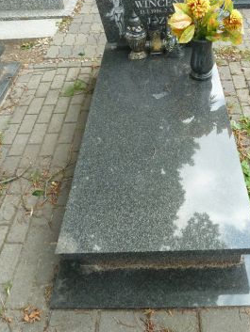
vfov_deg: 53.3
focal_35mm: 34
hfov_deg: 41.6
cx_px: 153
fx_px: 327
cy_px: 121
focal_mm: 4.1
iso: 200
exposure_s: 1/250
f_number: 3.5
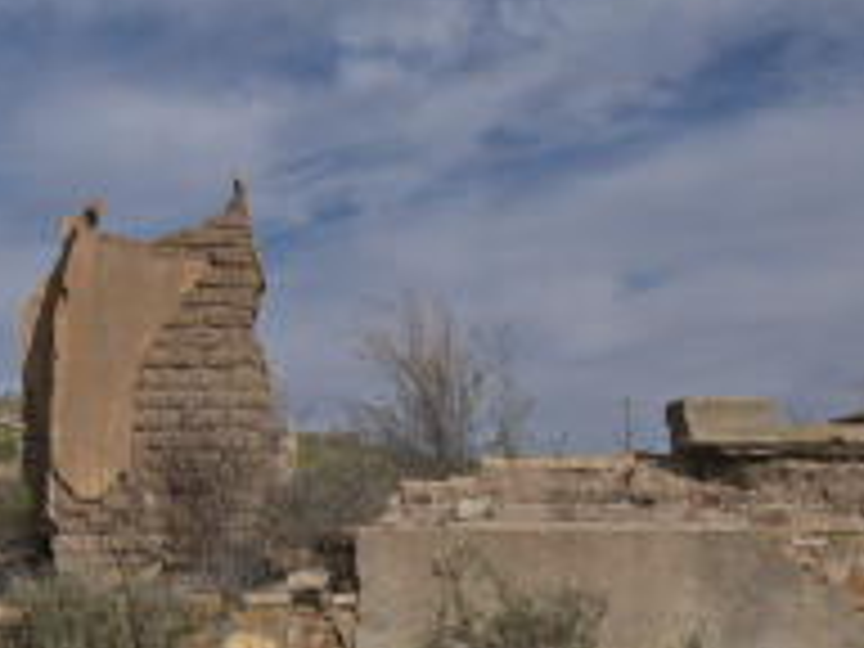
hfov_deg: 31.1
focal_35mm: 62
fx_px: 1547
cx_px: 351
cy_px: 344
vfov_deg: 23.6
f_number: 10
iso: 200
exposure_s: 1/800
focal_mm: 15
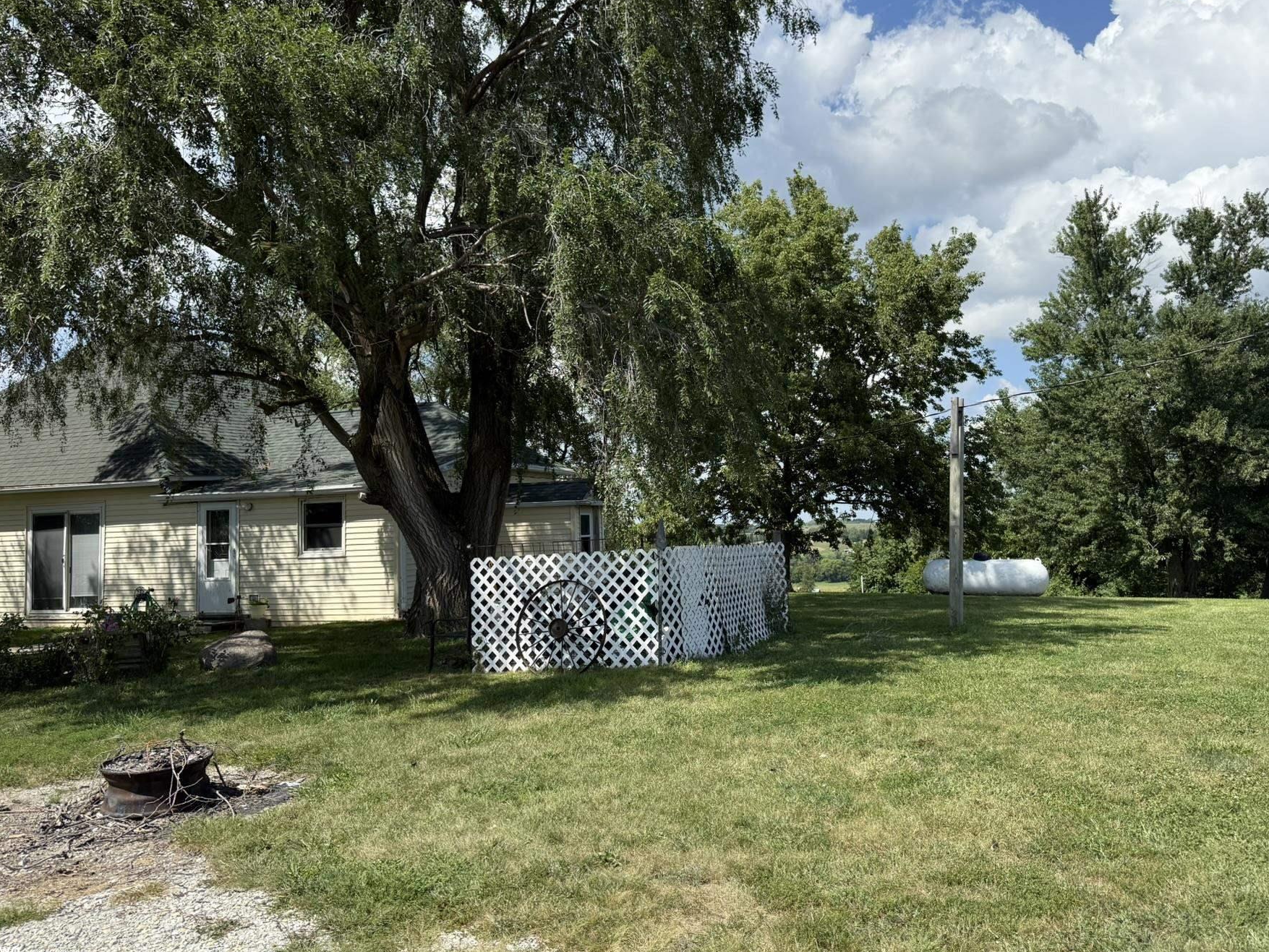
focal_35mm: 28
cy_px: 434
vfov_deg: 49.7
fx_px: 1027
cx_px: 669
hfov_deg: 63.4
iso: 100
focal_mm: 6.76
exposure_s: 1/4405
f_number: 1.78
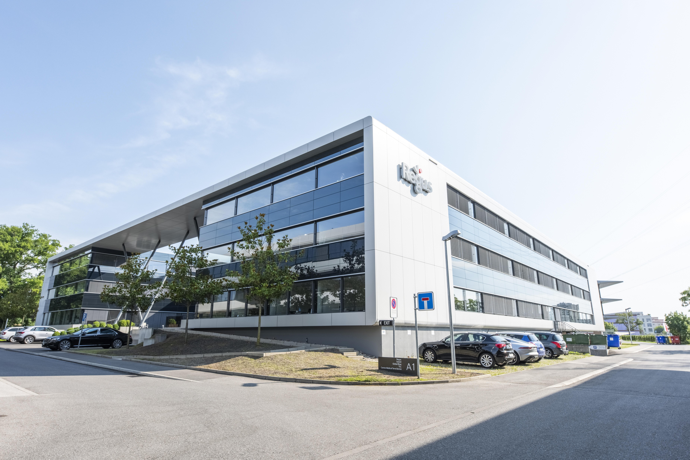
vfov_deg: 62.0
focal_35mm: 20
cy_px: 230
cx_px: 345
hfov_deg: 84.0
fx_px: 383
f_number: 11
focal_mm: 20
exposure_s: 1/5000
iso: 400
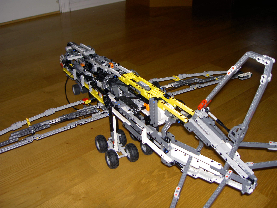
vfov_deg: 36.8
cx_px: 138
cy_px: 104
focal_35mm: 39
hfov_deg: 47.9
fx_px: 312
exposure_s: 1/60
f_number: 2.8
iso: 100
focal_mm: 8
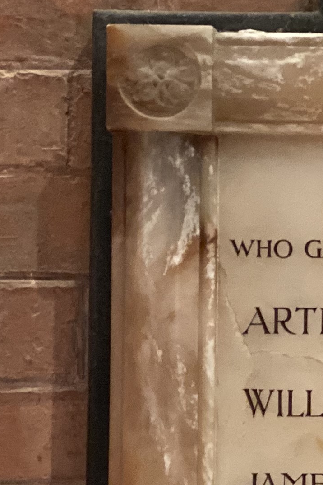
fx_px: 2732
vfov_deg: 10.0
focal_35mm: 203
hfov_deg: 6.5
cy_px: 515
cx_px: 696
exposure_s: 1/25
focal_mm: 6
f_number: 2
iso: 320
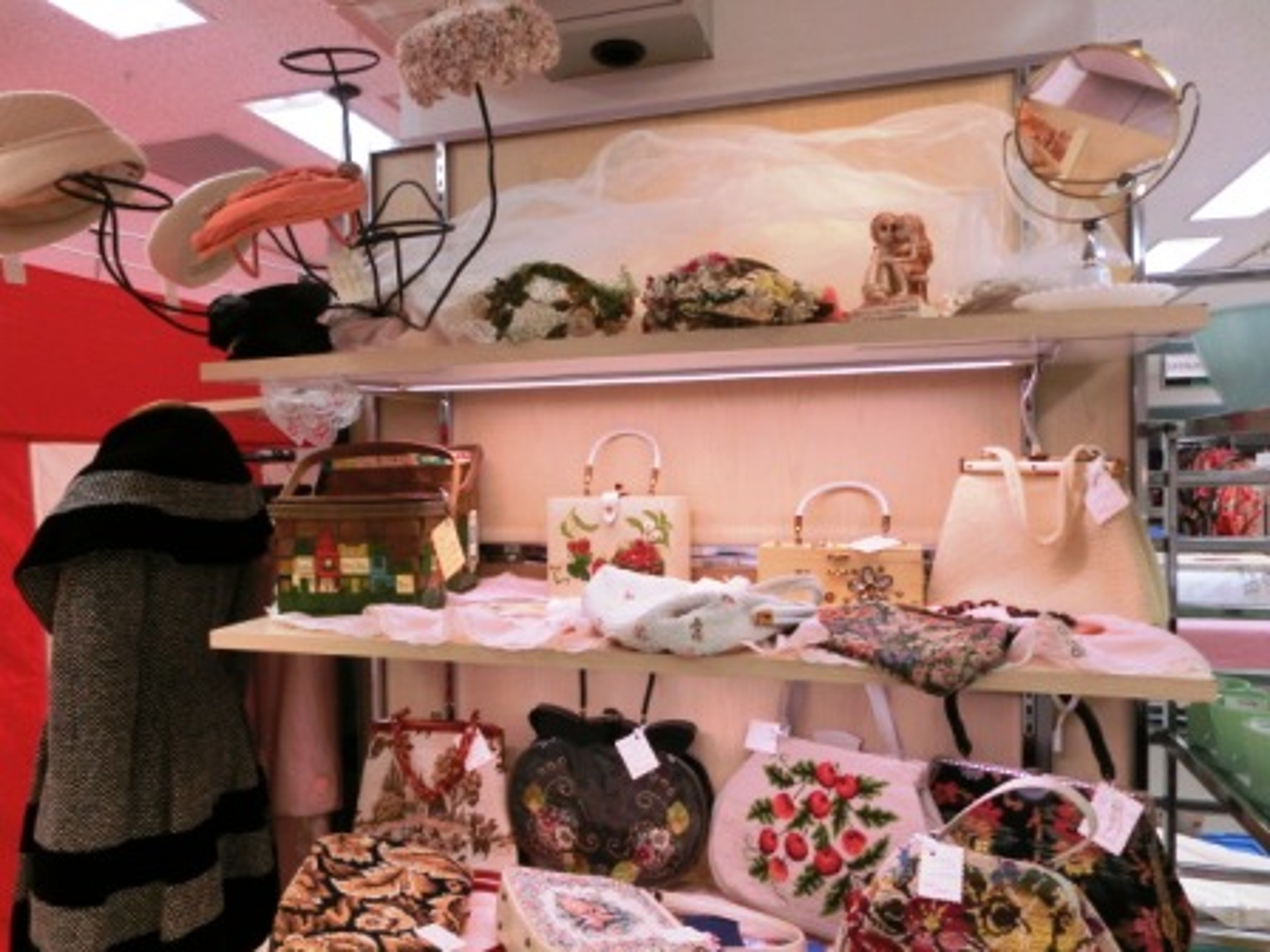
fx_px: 881
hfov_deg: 71.6
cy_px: 476
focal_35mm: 24
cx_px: 635
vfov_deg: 56.8
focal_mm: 4.24
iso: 125
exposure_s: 1/125
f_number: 3
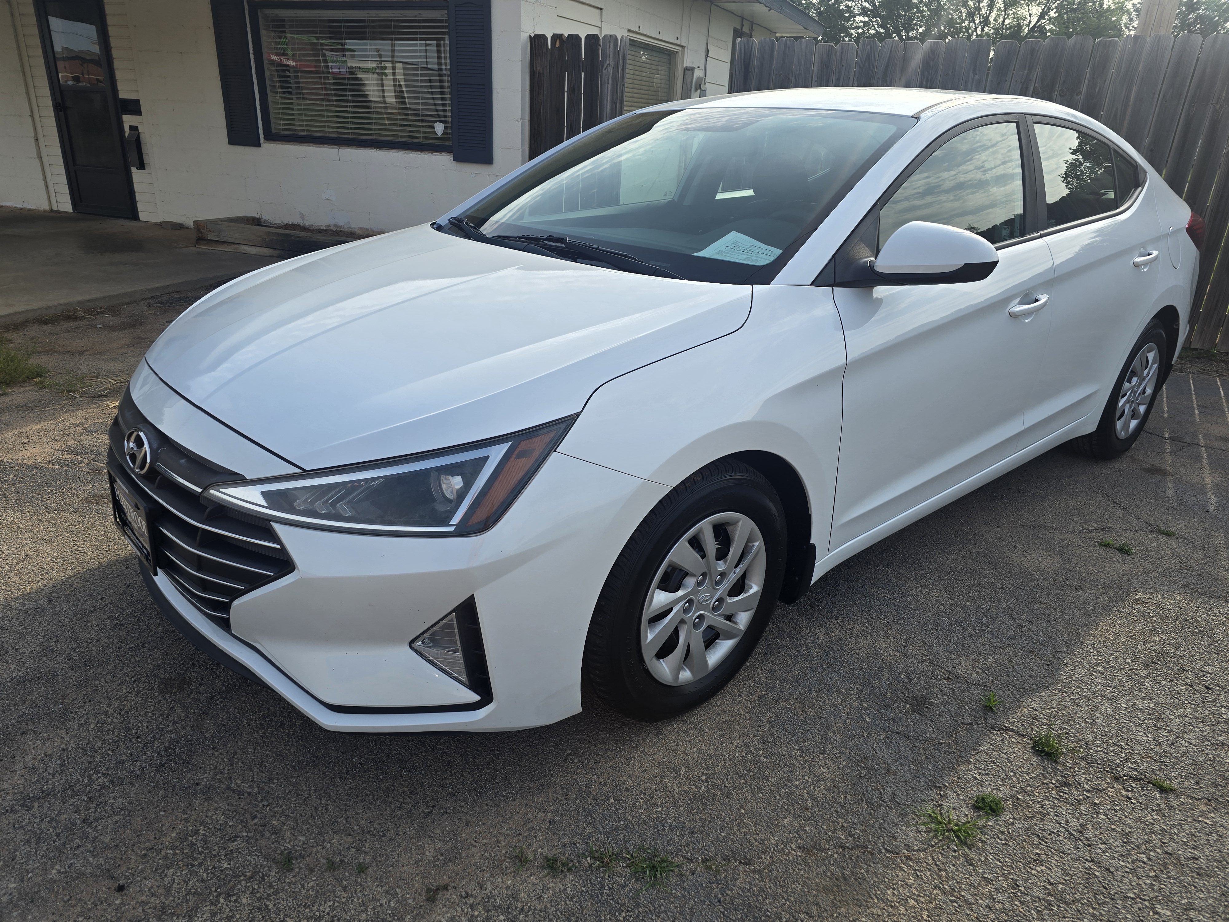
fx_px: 817
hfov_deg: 73.9
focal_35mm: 23
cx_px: 614
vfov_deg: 58.9
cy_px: 461
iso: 12
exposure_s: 1/499
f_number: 1.7
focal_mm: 6.3
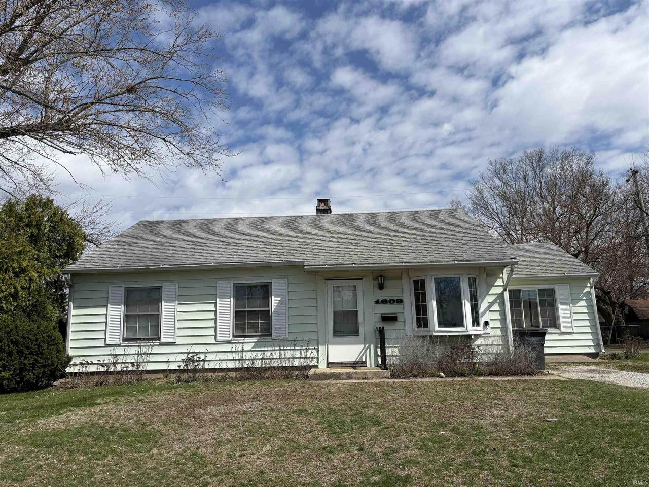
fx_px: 487
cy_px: 244
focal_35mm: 26
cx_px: 324
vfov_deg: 53.1
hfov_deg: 67.3
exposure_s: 1/5952
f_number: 1.6
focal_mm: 5.96
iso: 50
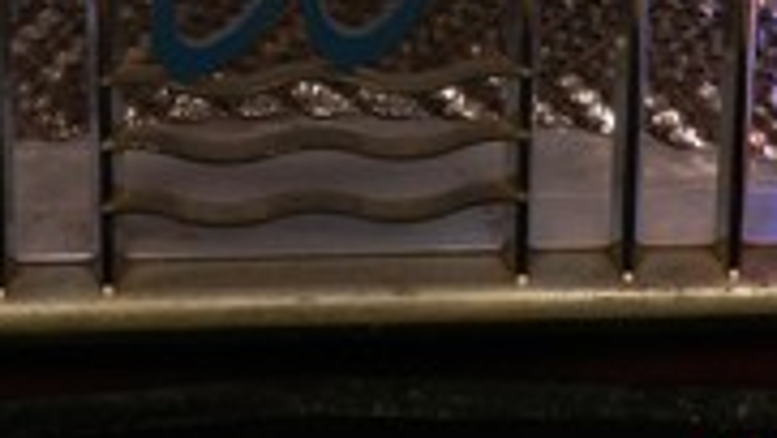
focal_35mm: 133
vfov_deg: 8.5
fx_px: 2741
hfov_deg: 16.1
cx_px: 283
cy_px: -532
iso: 220
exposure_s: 1/40
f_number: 4.2
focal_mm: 8.1
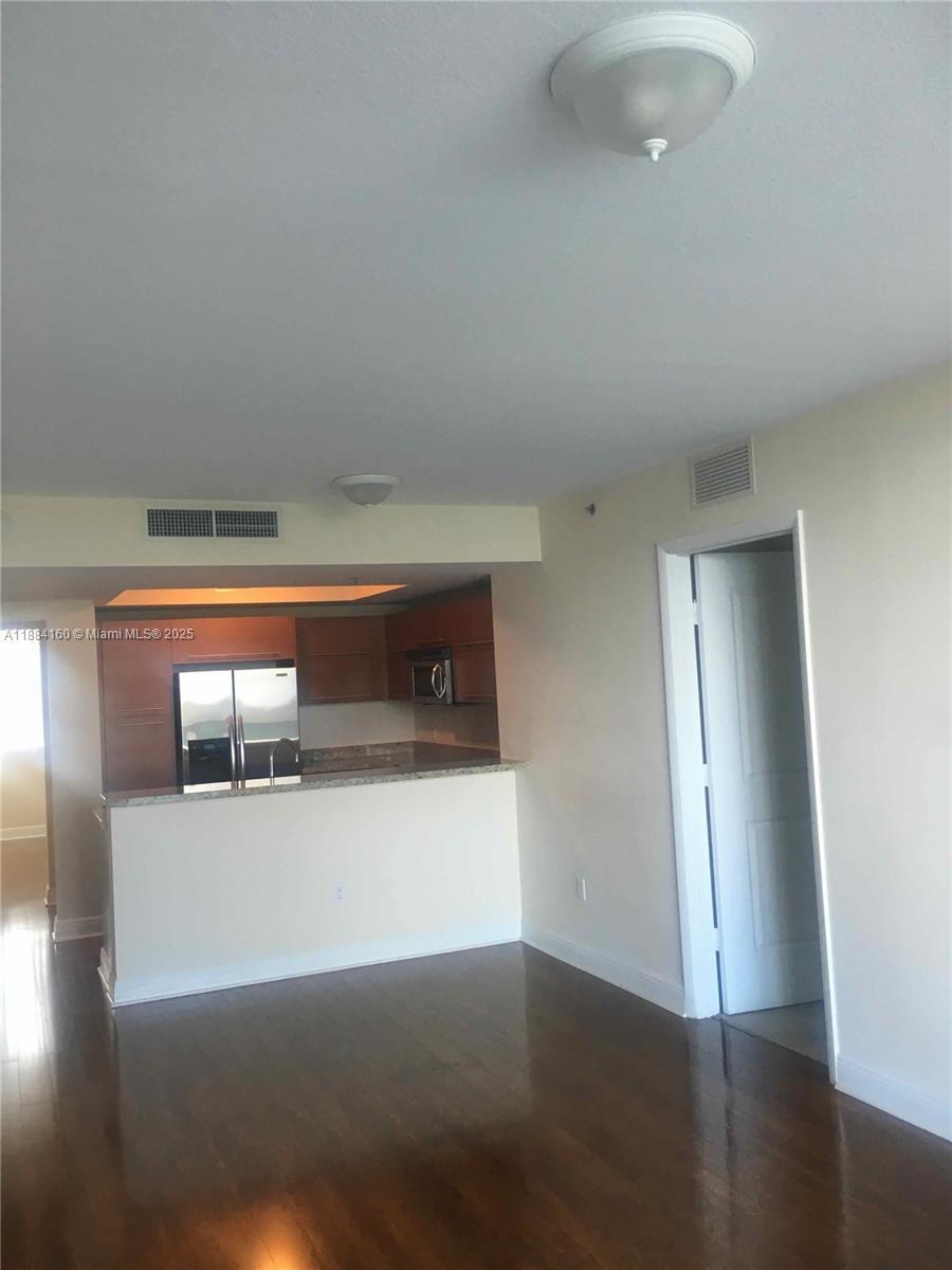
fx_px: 1063
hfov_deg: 48.2
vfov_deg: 61.7
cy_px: 635
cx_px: 476
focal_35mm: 29
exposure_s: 1/30
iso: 50
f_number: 2.2
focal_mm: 4.15
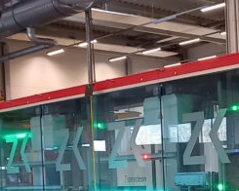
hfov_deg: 17.0
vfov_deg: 14.7
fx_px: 721
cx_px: 362
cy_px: 218
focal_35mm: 102
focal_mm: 4.65
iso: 400
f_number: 1.8
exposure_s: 1/50
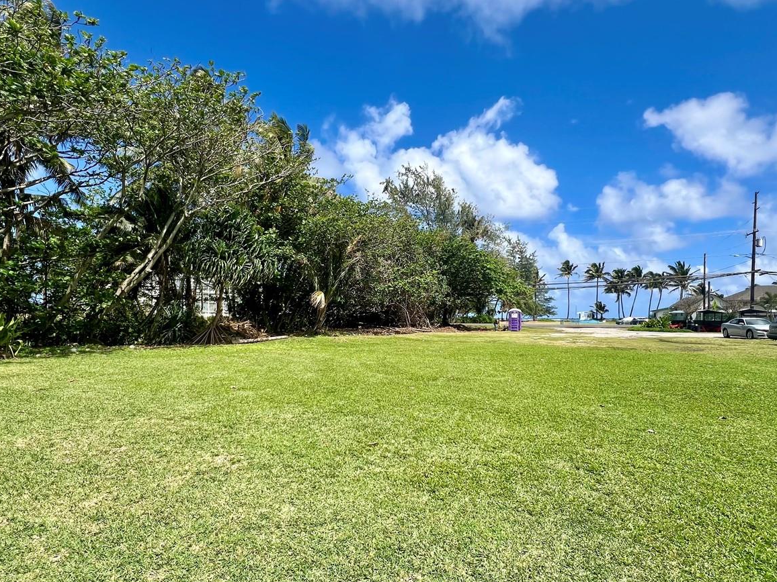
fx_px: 404
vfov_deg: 71.3
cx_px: 390
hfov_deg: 87.8
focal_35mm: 18
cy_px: 327
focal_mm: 1.57
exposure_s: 1/1623
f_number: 1.8
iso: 32
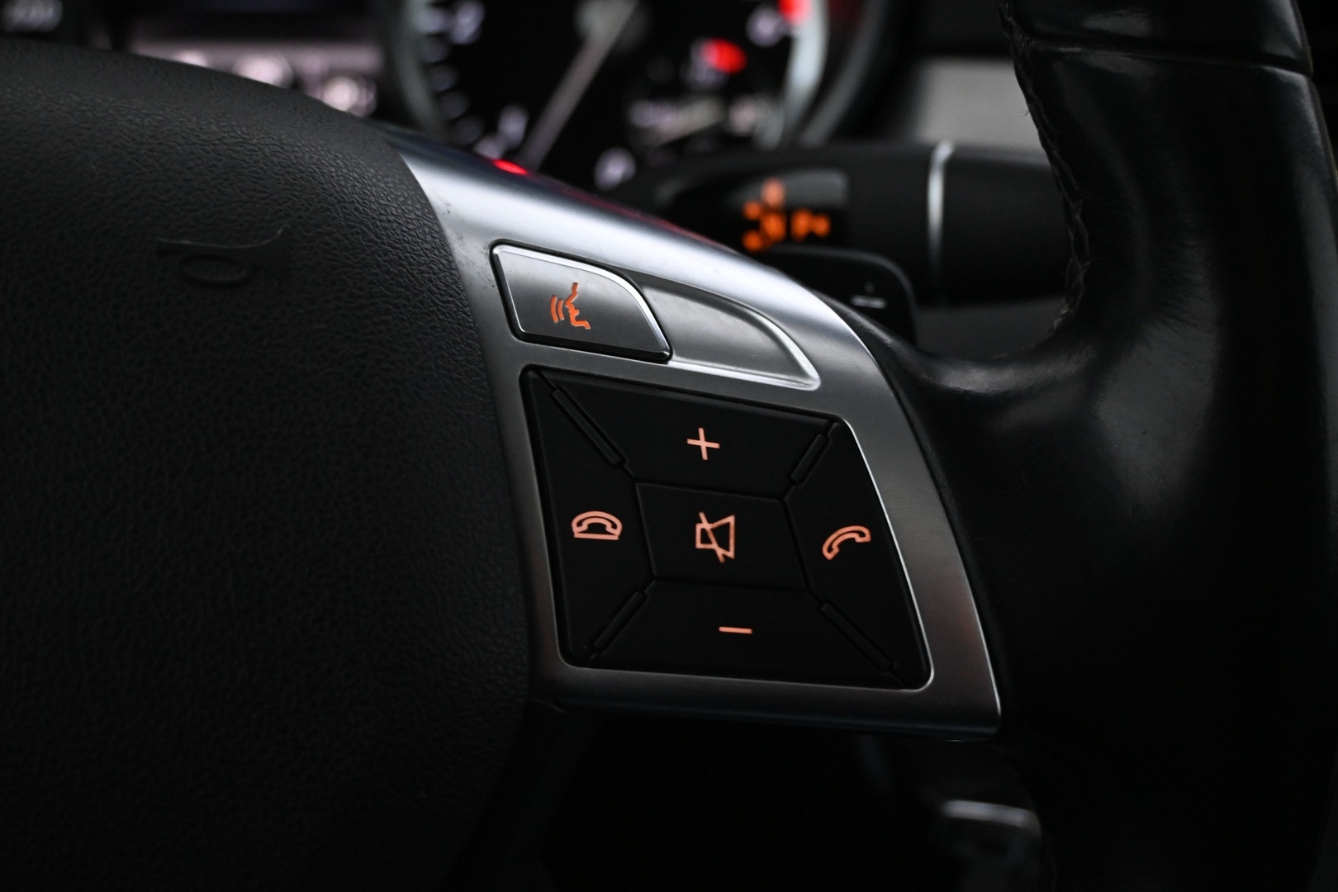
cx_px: 669
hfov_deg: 48.7
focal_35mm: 40
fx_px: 1477
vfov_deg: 33.6
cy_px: 446
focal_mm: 26.5
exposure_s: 1/40
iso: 2800
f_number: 4.5
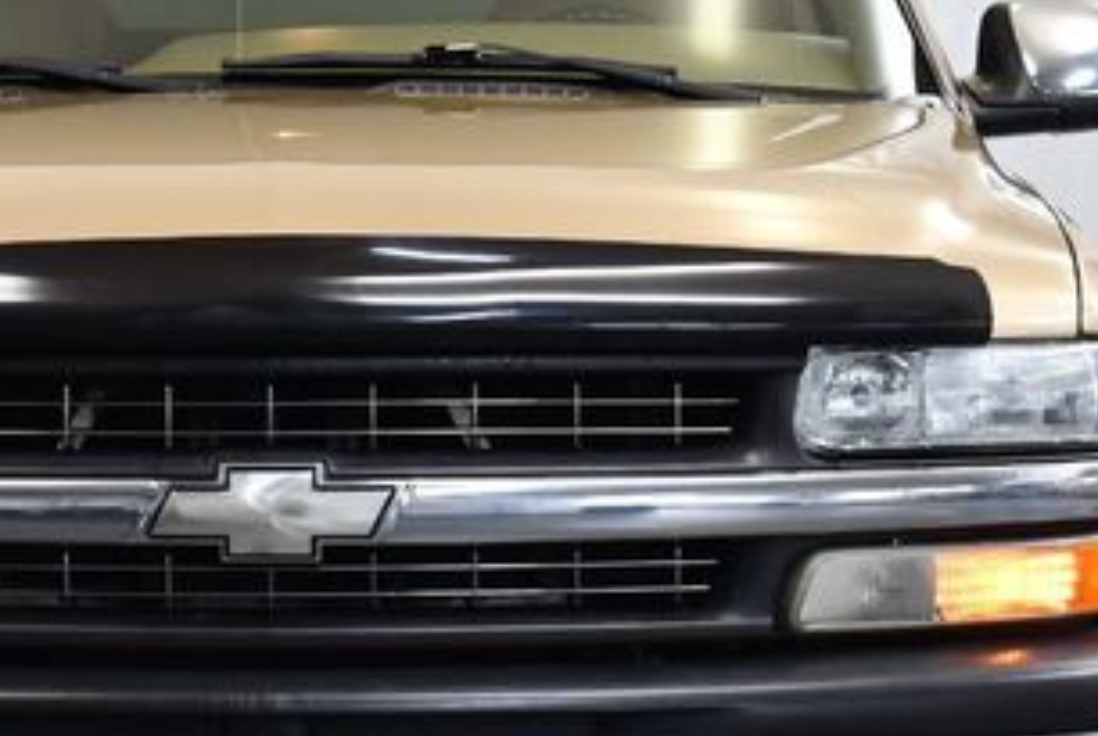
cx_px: 280
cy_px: 415
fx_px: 4337
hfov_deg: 14.4
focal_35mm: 142
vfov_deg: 9.7
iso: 1100
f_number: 4.5
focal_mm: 34
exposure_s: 1/125
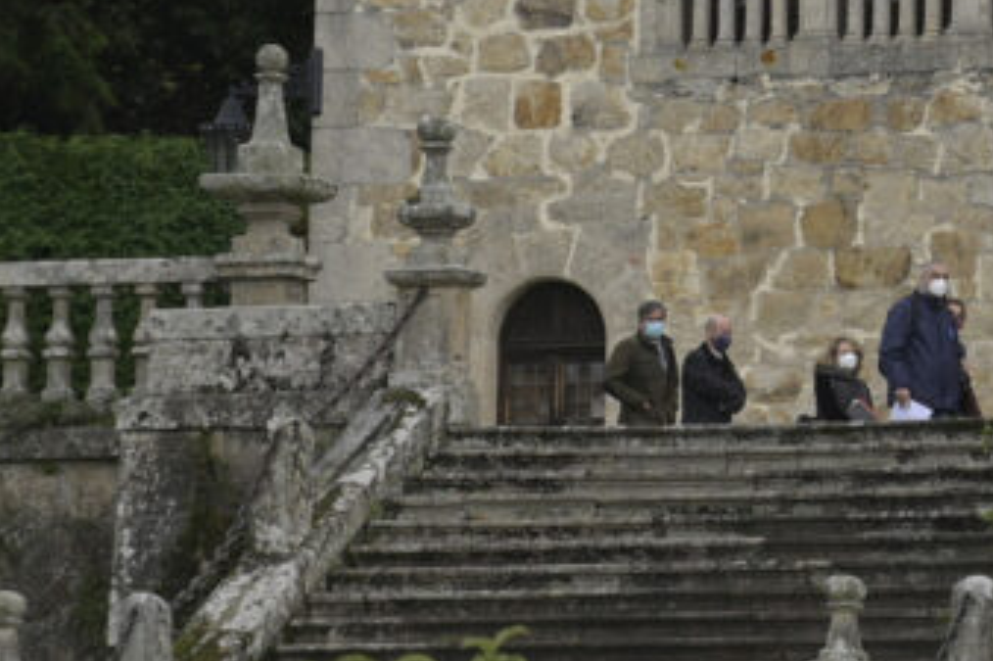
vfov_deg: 3.0
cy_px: 153
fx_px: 12544
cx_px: 911
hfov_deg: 4.5
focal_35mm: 455
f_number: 5.6
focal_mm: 200
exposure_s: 1/1600
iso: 1250
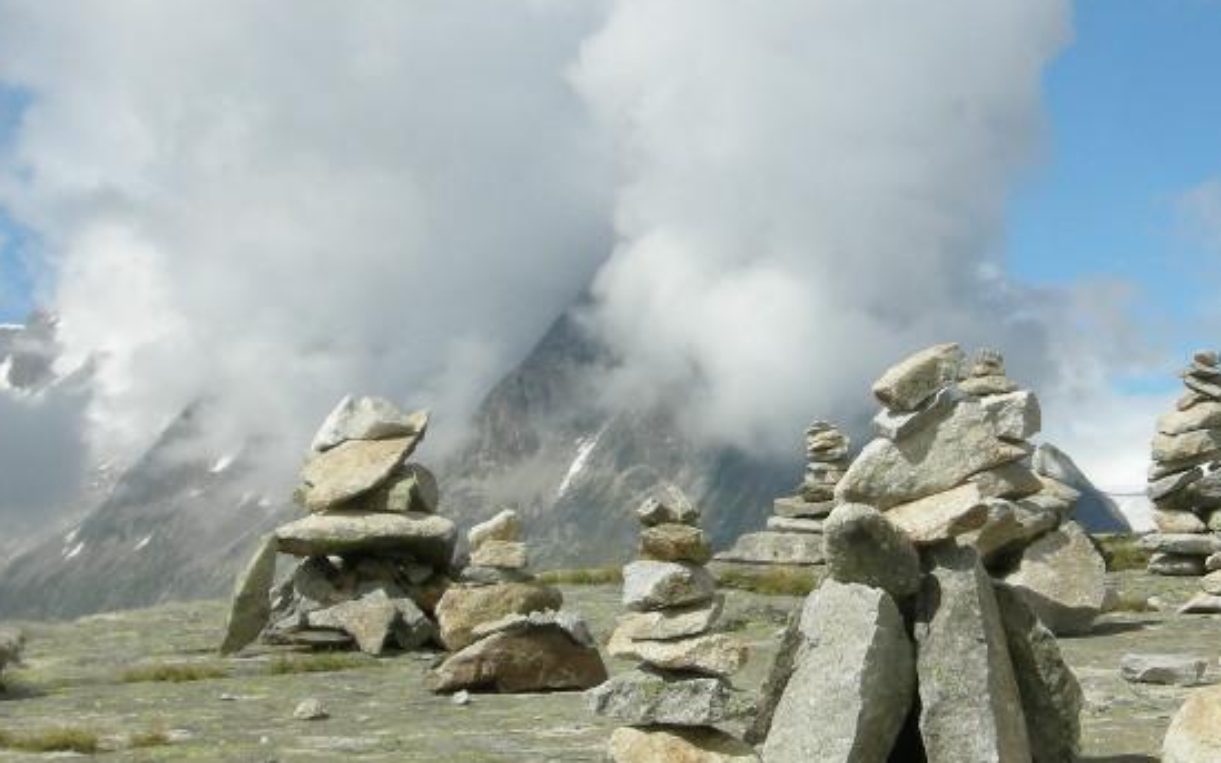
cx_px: 1005
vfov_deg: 14.7
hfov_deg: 22.9
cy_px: 414
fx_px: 2961
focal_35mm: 89
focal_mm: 7.5
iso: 64
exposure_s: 1/322
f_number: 6.8
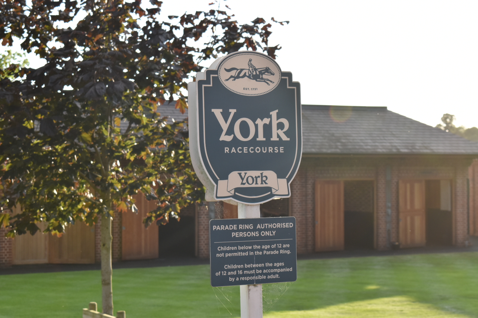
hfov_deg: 24.6
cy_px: 159
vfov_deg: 16.6
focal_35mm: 82
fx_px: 1095
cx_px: 239
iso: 360
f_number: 8
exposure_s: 1/250
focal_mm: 55
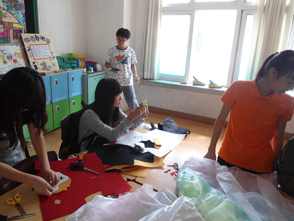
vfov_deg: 51.4
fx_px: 229
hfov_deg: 65.3
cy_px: 108
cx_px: 143
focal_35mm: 27
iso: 100
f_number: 2.8
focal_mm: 4.7
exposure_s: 1/30
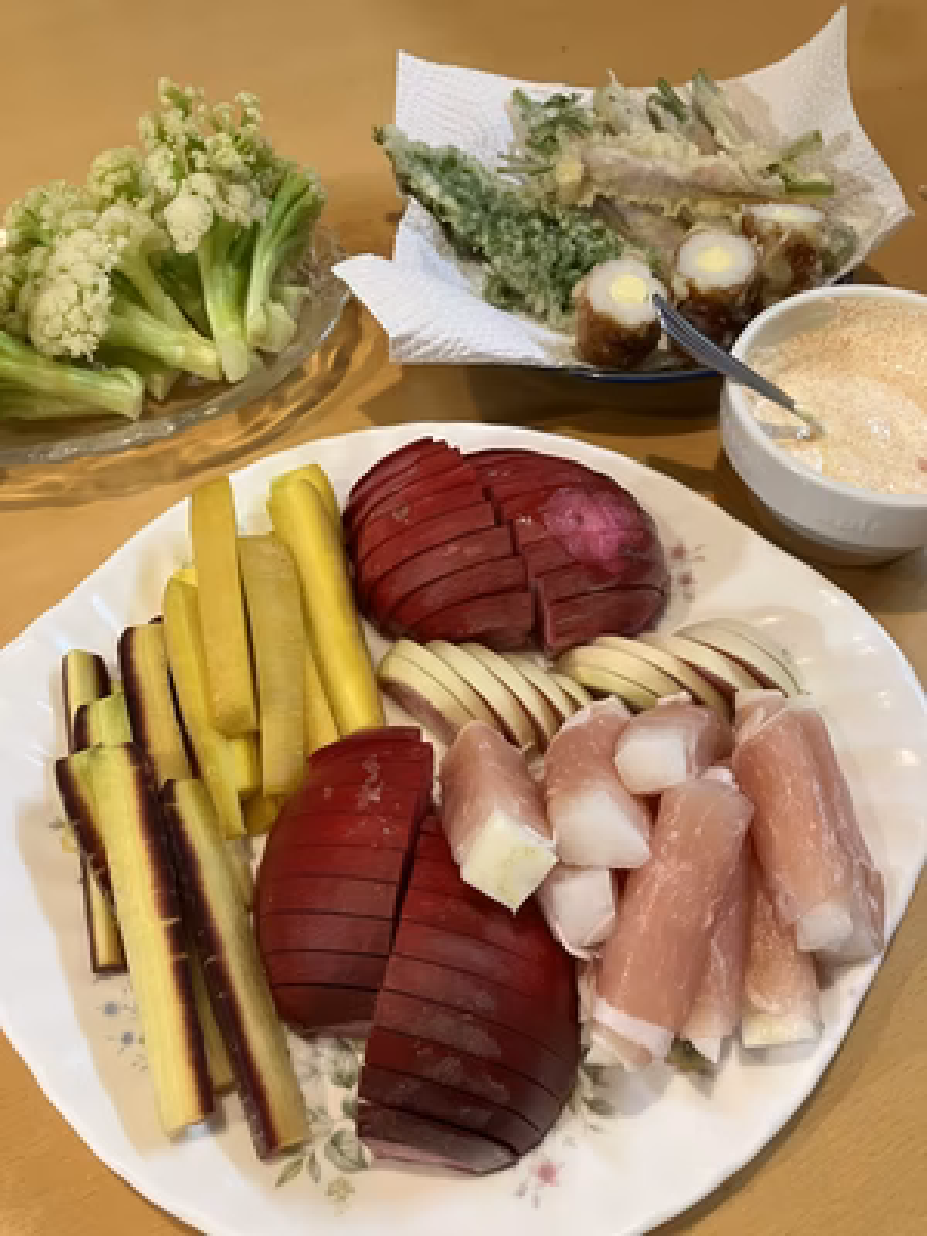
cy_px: 618
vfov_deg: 63.4
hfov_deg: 49.7
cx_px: 464
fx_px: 1000
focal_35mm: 28
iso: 200
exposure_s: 1/59
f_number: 1.8
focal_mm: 3.99
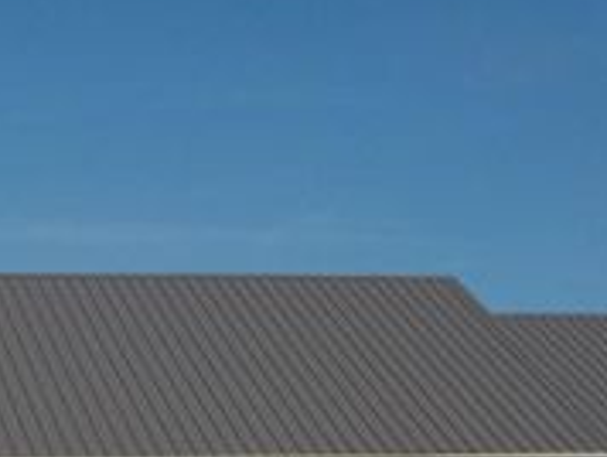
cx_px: 116
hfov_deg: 14.8
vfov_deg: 11.1
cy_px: 530
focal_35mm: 132
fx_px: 2318
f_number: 4.2
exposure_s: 1/1600
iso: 125
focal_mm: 6.4
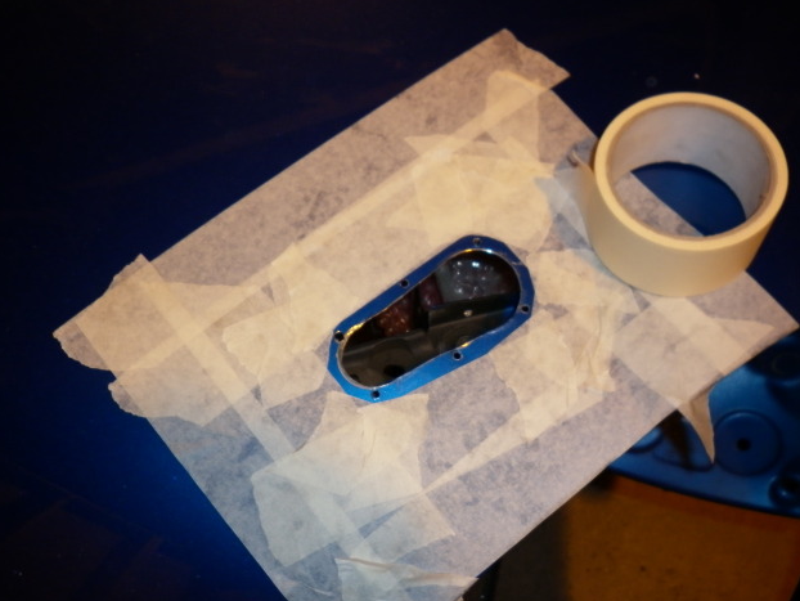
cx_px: 417
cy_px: 332
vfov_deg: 39.6
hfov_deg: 51.3
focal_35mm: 36
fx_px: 832
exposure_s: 1/30
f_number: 2.8
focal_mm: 5
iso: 100
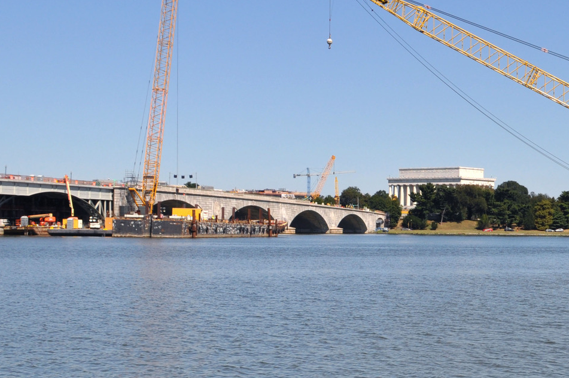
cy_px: 251
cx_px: 447
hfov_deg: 24.4
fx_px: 1295
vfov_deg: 16.6
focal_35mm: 82
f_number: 9.5
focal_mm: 26
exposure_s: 1/350
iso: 200
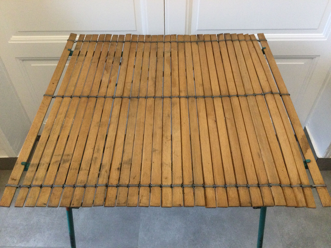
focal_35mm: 31
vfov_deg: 45.4
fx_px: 296
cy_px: 124
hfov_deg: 58.4
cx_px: 166
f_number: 2.4
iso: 200
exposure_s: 1/20
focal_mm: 3.3
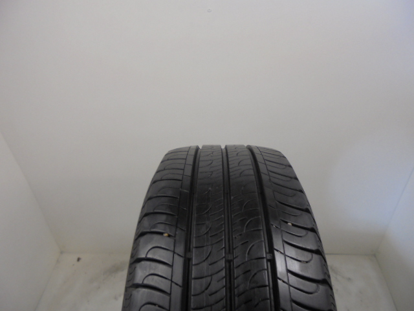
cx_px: 207
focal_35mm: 26
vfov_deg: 53.1
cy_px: 156
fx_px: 311
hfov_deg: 67.3
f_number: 3.5
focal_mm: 4.6
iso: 100
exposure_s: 1/30
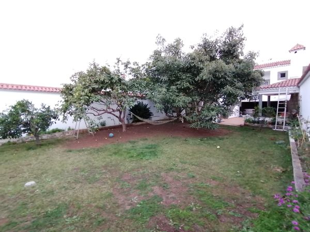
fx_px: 152
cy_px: 116
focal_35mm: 17
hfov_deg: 91.0
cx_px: 155
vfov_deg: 74.7
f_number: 2.4
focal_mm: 2.7
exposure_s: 1/25
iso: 320
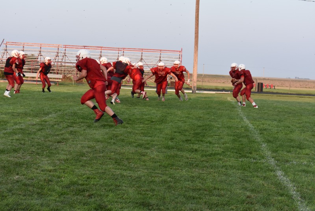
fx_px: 722
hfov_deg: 24.6
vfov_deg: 16.6
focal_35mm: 82
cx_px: 158
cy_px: 106
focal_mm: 55
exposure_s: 1/500
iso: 800
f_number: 8
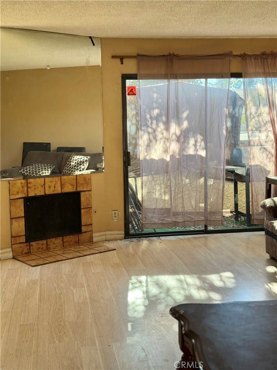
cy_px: 185
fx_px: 512
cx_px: 138
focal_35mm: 48
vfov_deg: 39.7
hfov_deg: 30.3
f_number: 1.78
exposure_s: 1/240
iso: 100
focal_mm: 6.76
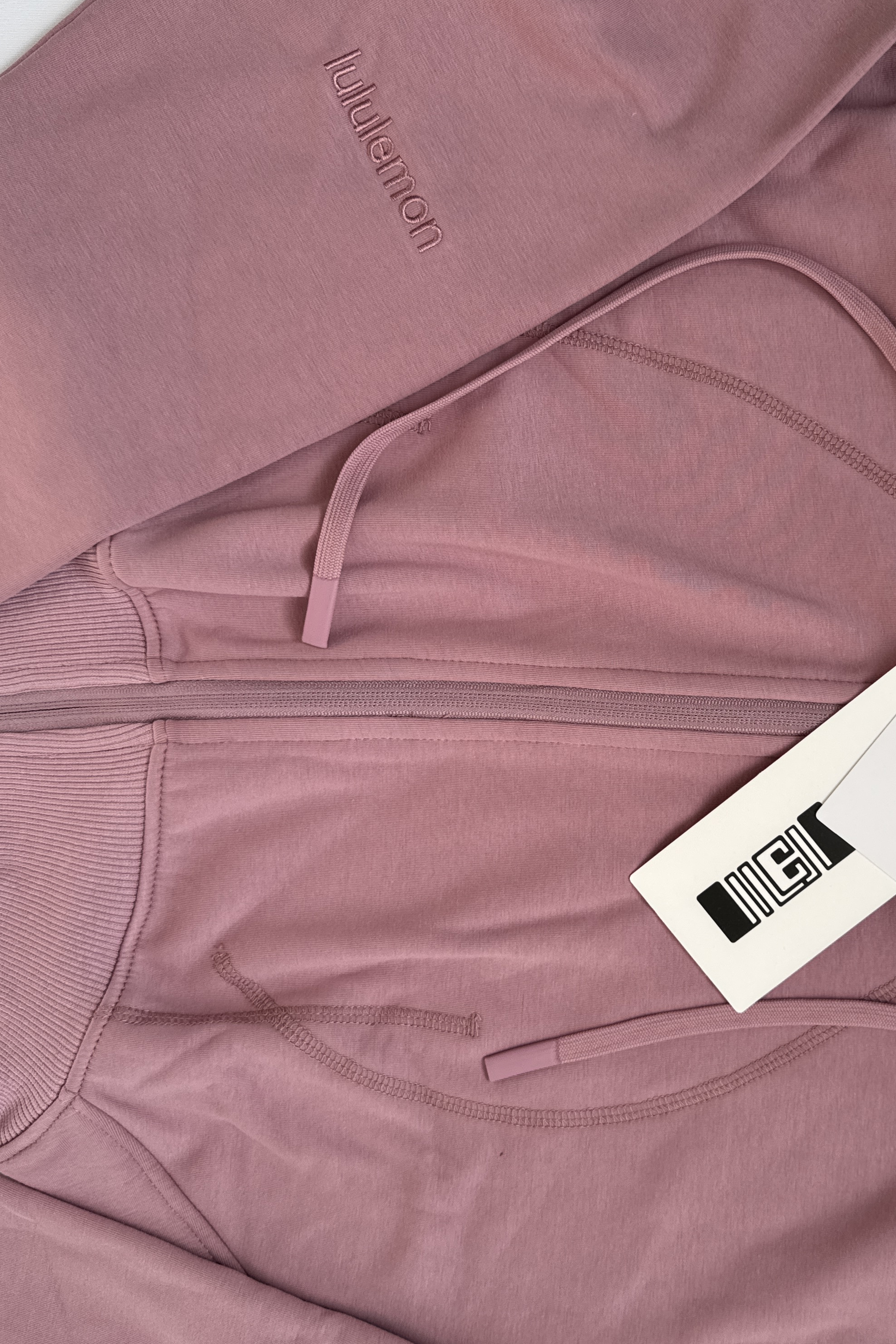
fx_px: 1269
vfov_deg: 55.8
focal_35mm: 34
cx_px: 632
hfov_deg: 38.2
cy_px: 668
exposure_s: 1/186
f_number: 1.78
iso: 64
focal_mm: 6.76
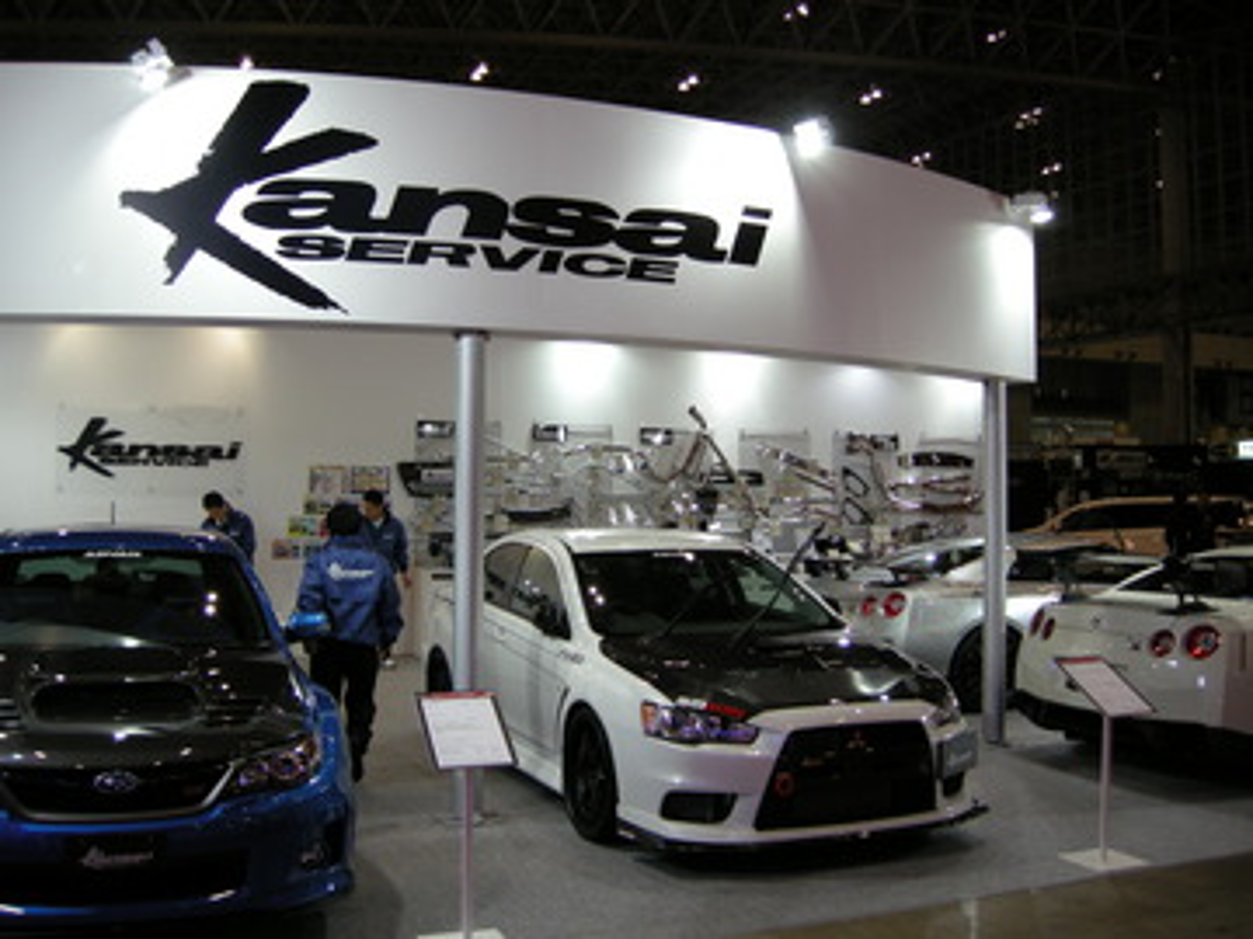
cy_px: 470
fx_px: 1303
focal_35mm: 36
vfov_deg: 39.7
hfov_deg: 51.4
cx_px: 626
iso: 108
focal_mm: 7.5
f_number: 2.7
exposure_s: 1/61.7
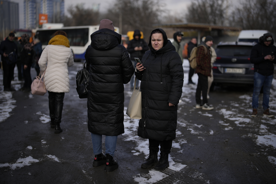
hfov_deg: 37.5
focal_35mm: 53
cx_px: 144
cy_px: 88
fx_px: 406
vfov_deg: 25.5
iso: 160
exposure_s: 1/12800
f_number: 1.2
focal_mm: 50
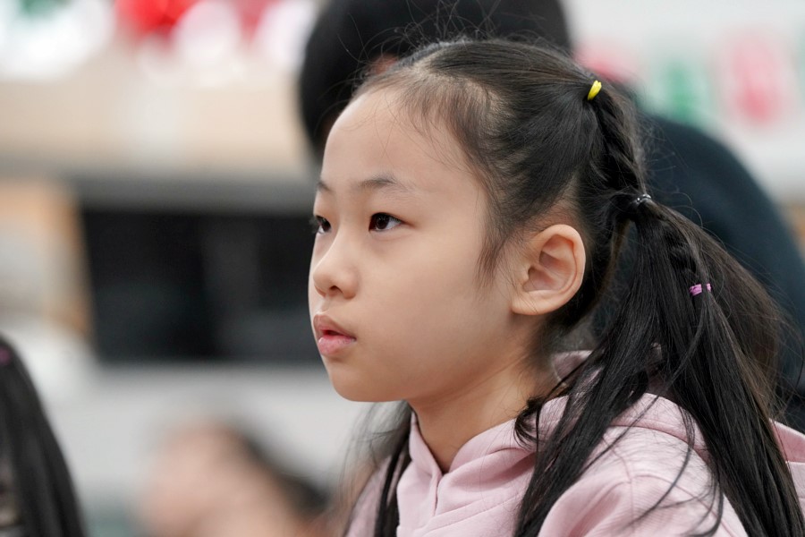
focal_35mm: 178
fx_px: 3980
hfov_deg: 11.5
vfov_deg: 7.7
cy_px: 268
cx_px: 402
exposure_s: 1/200
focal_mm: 178
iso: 3200
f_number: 4
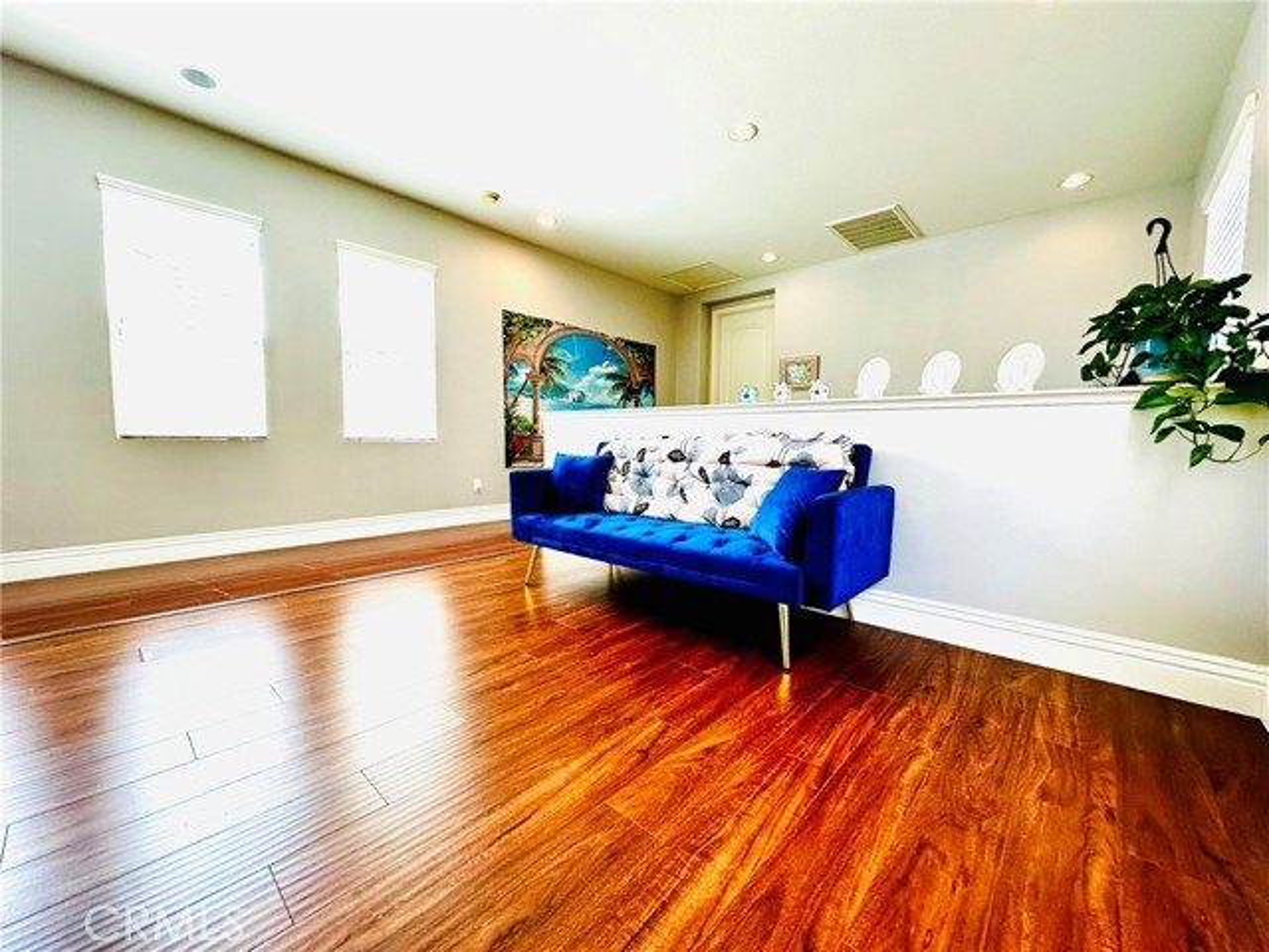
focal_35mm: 14
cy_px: 476
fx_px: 513
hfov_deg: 102.1
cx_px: 634
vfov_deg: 85.7
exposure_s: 1/120
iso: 160
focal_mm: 2.22
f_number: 2.2
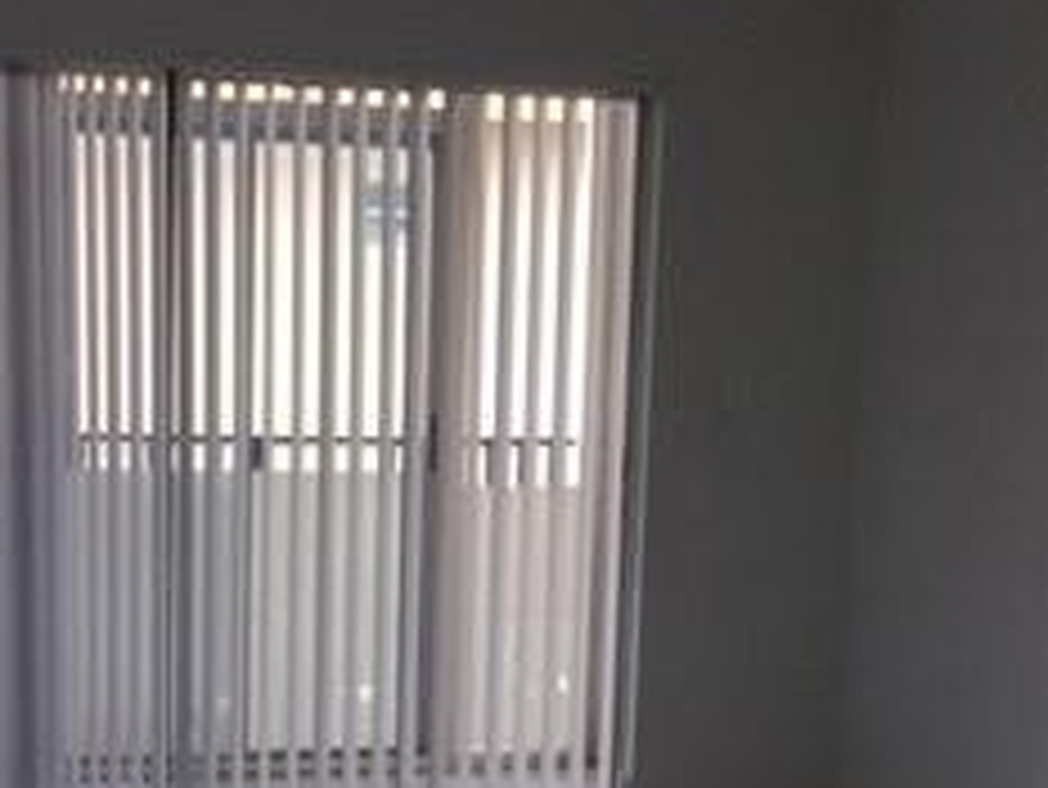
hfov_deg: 23.0
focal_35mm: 85
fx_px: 2575
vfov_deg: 16.9
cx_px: 432
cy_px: 842
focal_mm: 3.3
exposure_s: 1/120
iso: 32
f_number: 2.4
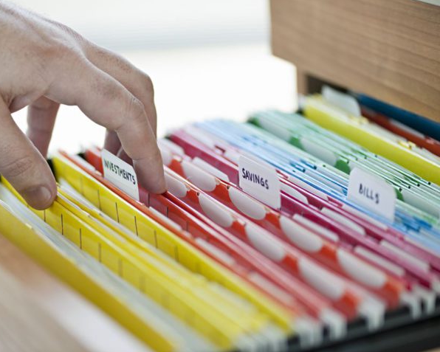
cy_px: 176
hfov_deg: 16.2
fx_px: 1550
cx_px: 186
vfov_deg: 13.0
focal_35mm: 119
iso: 200
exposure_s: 1/60
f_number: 3
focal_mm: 105
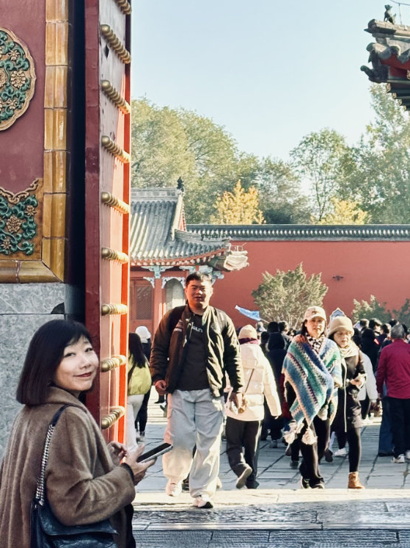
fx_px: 1628
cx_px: 336
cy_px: 172
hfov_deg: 14.3
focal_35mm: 103
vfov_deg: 19.0
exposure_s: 1/880
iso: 64
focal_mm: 6.9
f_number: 1.8
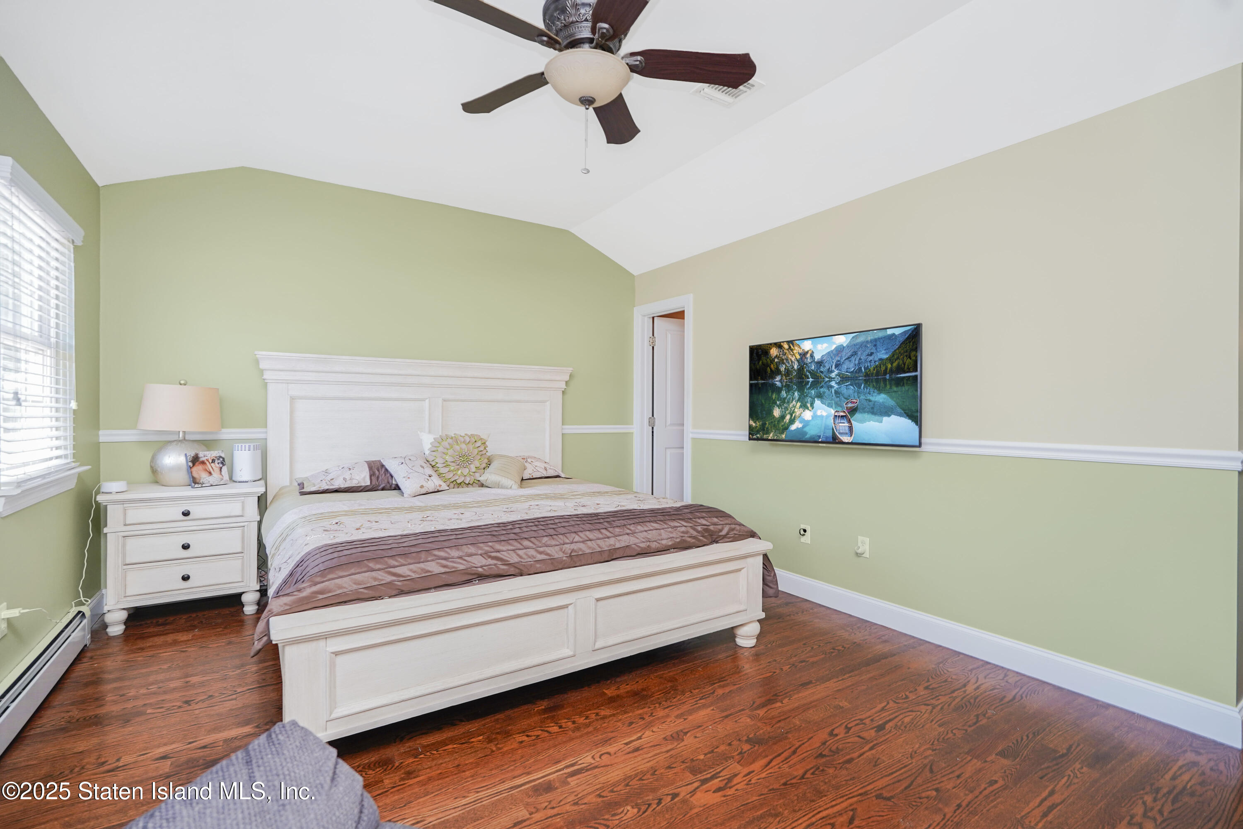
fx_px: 552
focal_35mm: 16
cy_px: 414
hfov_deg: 96.7
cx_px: 622
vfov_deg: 73.7
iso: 250
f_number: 4
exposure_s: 1/30
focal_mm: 16
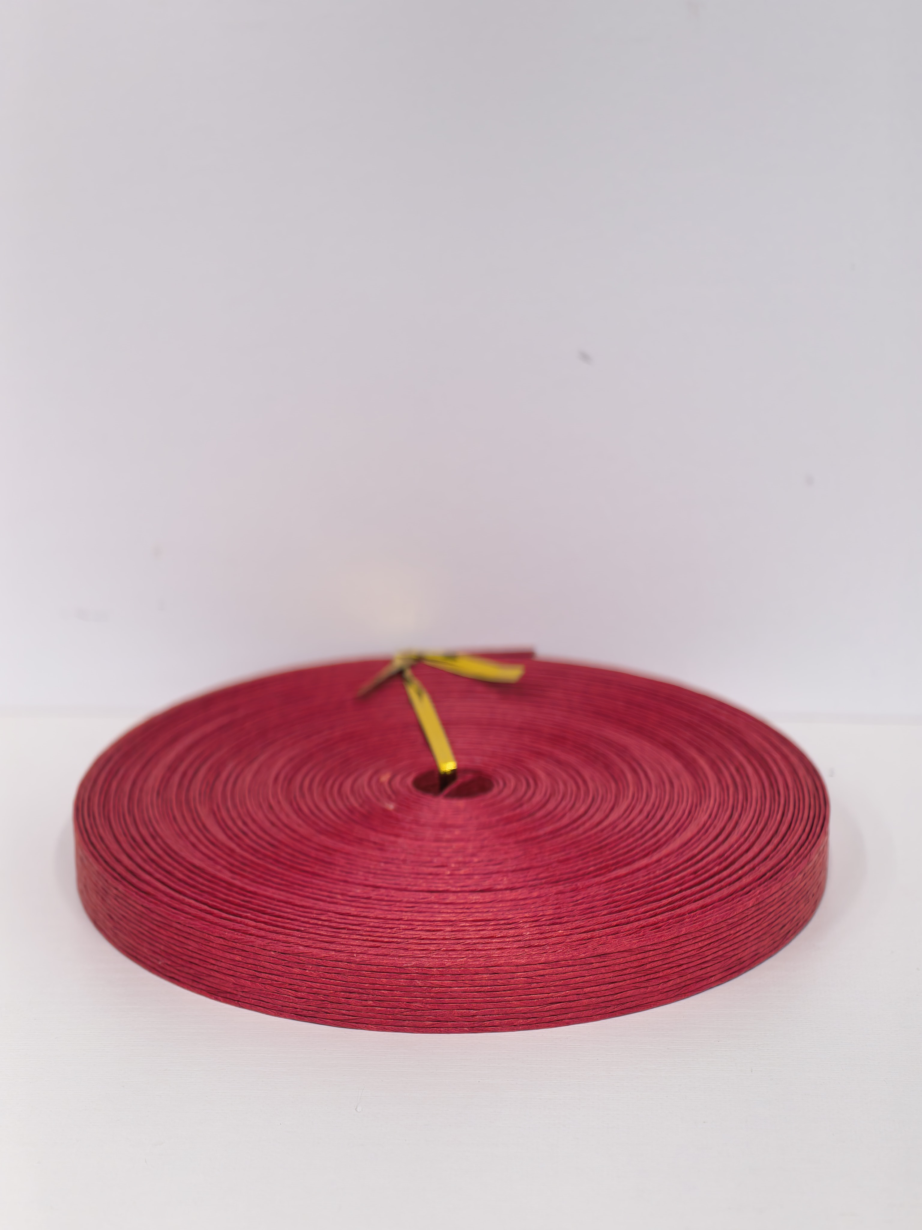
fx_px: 3161
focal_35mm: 89
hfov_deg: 16.6
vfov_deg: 22.0
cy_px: 615
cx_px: 461
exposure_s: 1/100
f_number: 2.4
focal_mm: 24.13
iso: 125
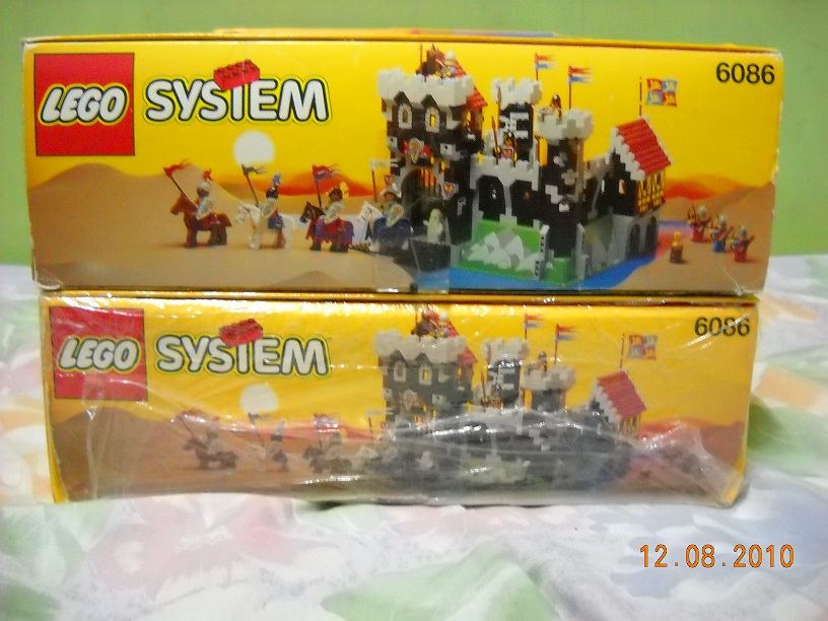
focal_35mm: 41
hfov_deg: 45.8
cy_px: 310
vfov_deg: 35.1
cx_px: 414
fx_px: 981
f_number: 3.1
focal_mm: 6.72
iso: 800
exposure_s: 1/7
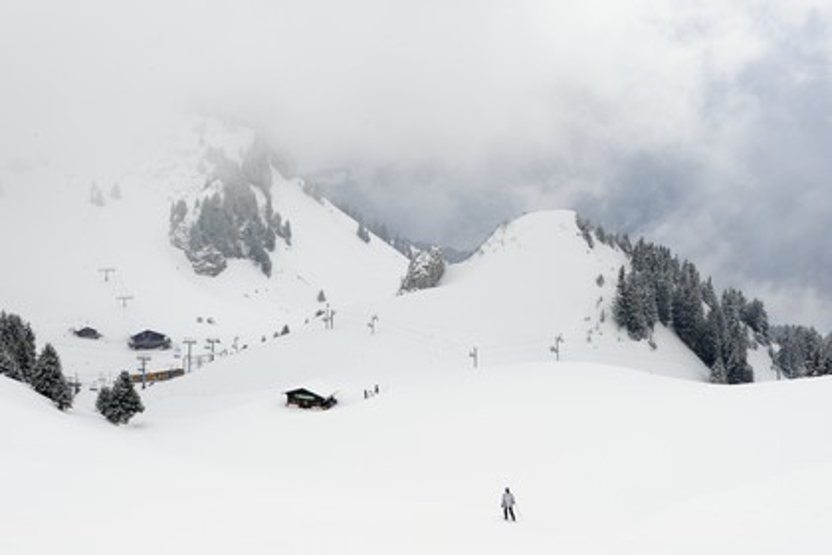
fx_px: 1155
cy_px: 278
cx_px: 416
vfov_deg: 27.0
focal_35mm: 50
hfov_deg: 39.6
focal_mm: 50
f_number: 14
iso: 200
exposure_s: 1/200
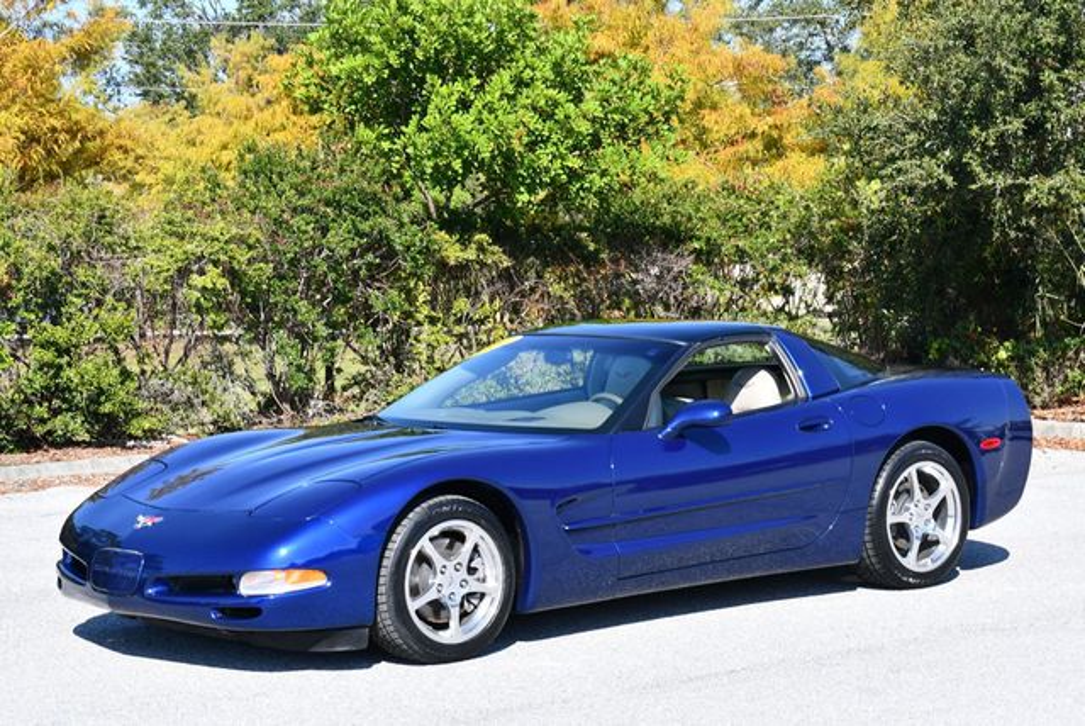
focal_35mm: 80
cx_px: 542
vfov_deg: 17.1
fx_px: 2413
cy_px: 363
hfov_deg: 25.3
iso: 160
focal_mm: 40
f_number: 8
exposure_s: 1/250
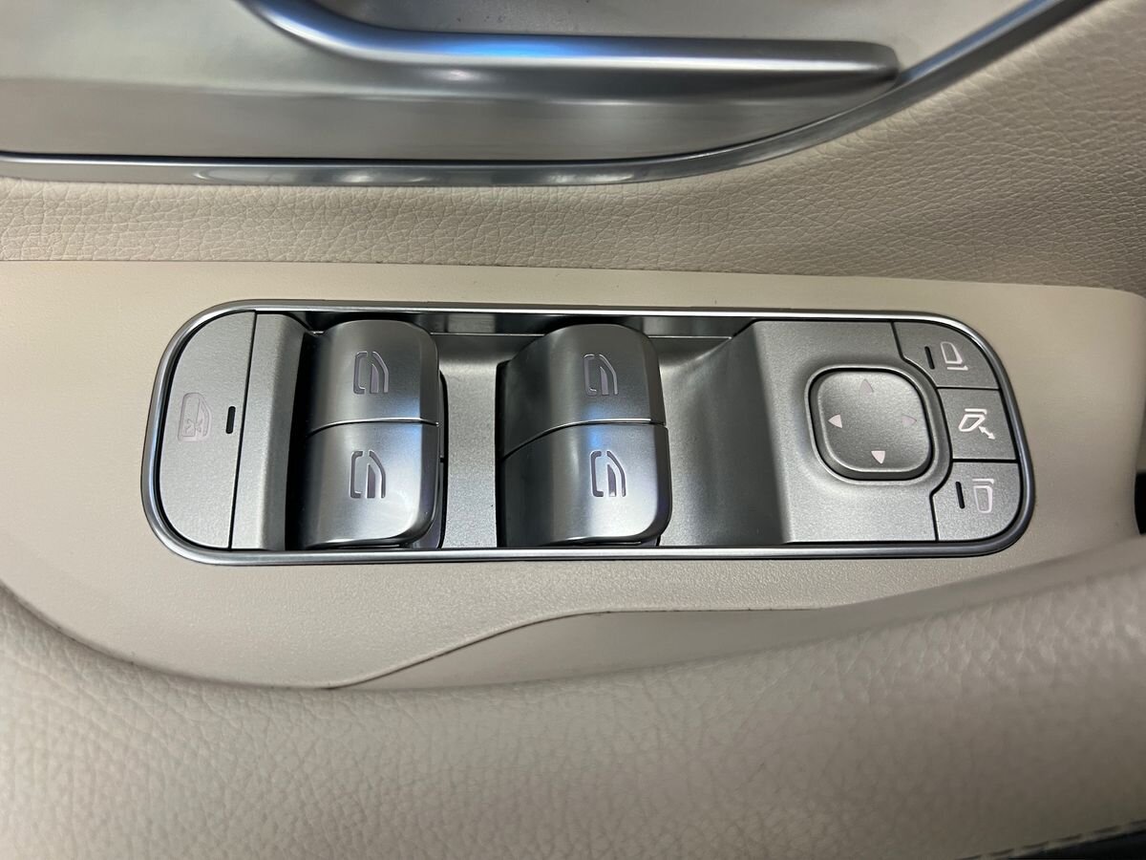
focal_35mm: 26
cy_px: 430
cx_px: 573
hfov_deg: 67.3
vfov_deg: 53.1
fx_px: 861
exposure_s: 1/46
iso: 80
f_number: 1.5
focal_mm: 5.7
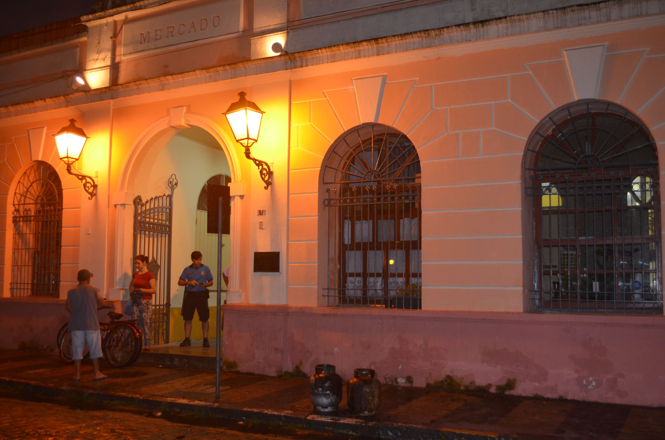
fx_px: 664
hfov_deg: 53.2
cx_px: 332
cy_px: 220
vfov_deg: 36.7
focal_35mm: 36
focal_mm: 24
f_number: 4
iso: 800
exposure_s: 1/60
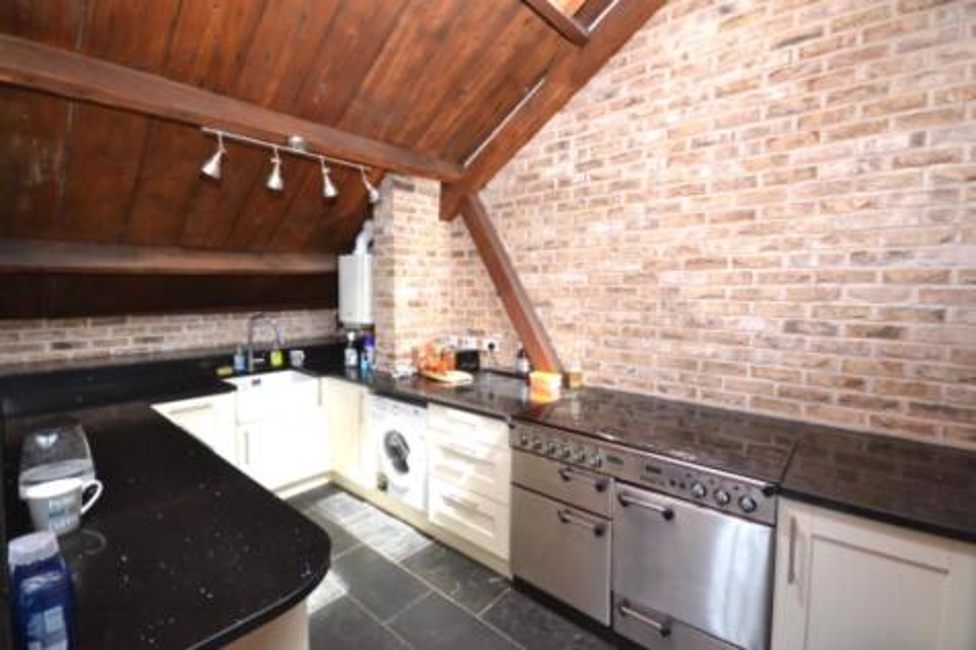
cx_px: 488
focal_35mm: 15
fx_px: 407
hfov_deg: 100.4
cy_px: 325
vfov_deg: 77.3
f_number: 4
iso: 400
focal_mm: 10
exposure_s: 1/80
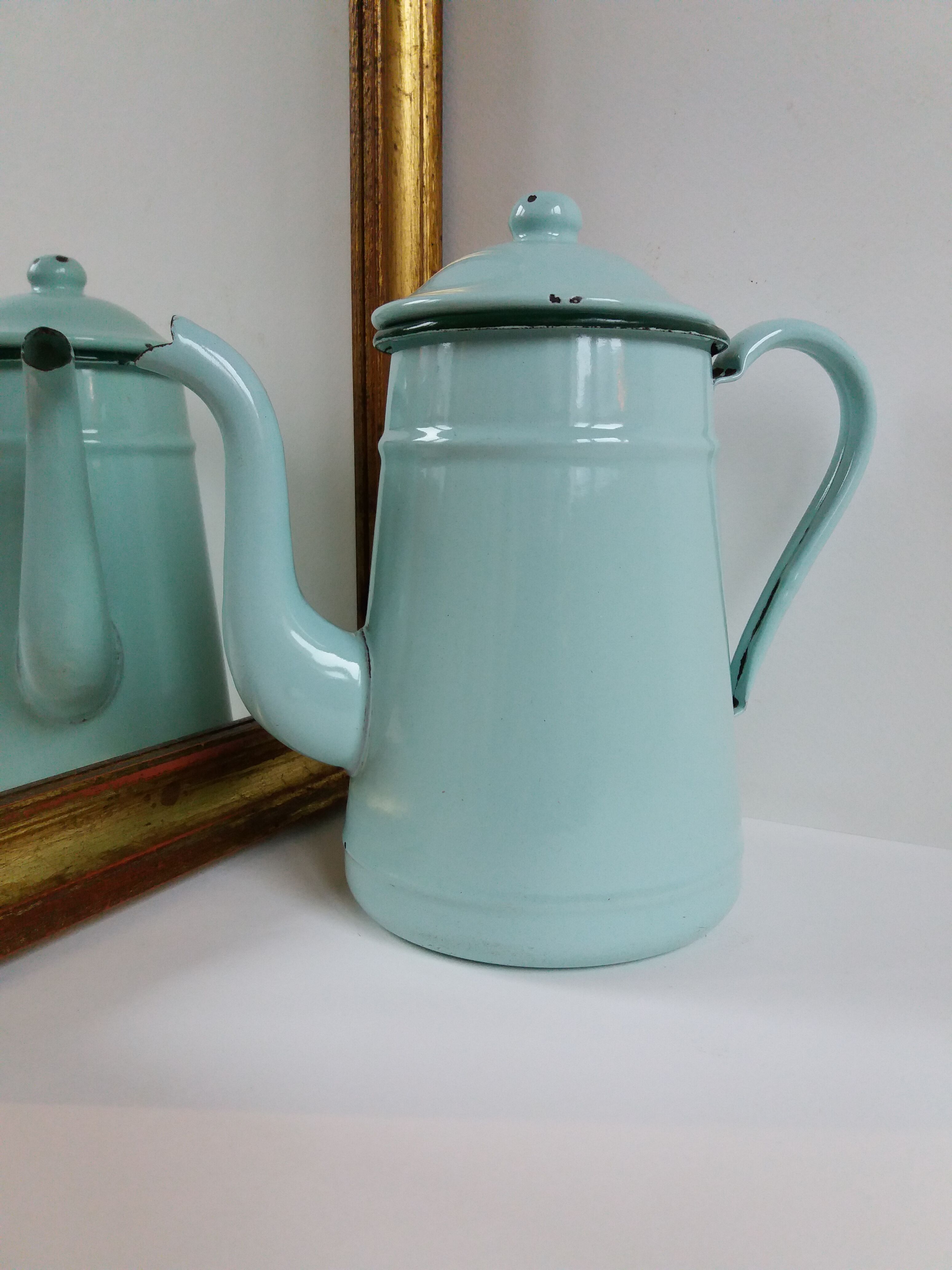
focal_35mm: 28
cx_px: 476
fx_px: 1027
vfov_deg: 63.4
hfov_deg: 49.7
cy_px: 635
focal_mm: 3.7
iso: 200
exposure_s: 1/25
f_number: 1.9
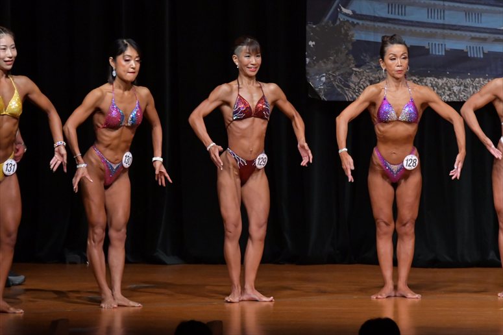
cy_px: 168
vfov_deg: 4.8
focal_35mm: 285
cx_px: 252
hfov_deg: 7.2
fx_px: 3980
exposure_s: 1/400
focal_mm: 190
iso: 5000
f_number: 5.6
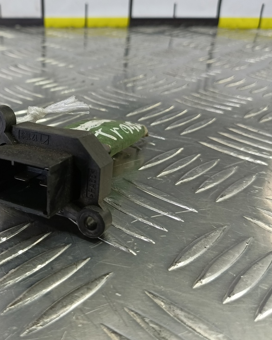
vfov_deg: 57.2
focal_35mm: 31
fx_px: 312
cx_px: 60
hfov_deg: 45.0
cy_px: 166
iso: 130
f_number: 1.6
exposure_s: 1/50
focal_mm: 4.11
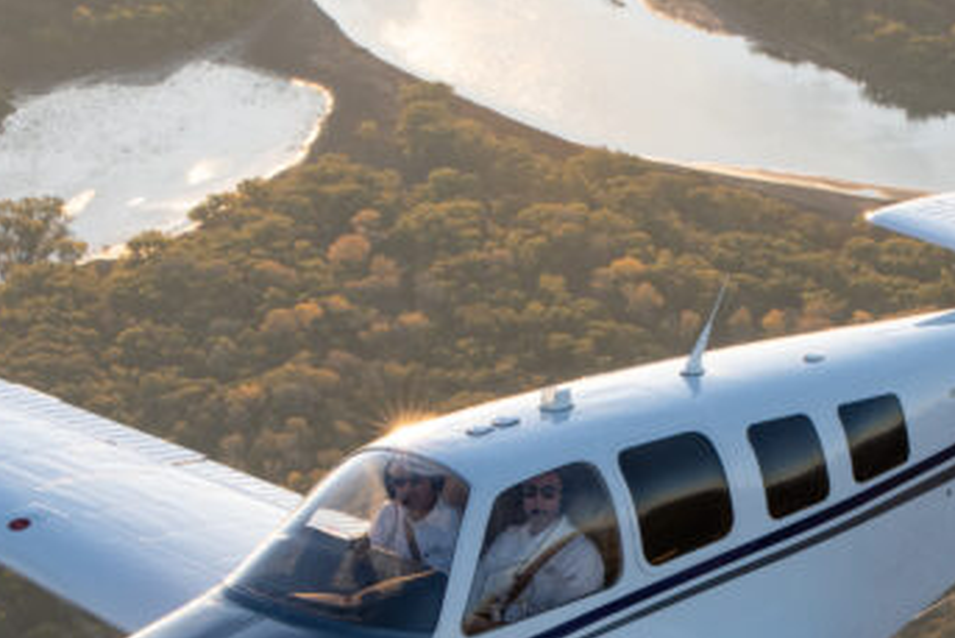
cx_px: 663
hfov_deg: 10.1
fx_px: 5414
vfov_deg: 6.7
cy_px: 570
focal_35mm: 204
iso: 200
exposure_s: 1/80
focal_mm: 70
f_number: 14
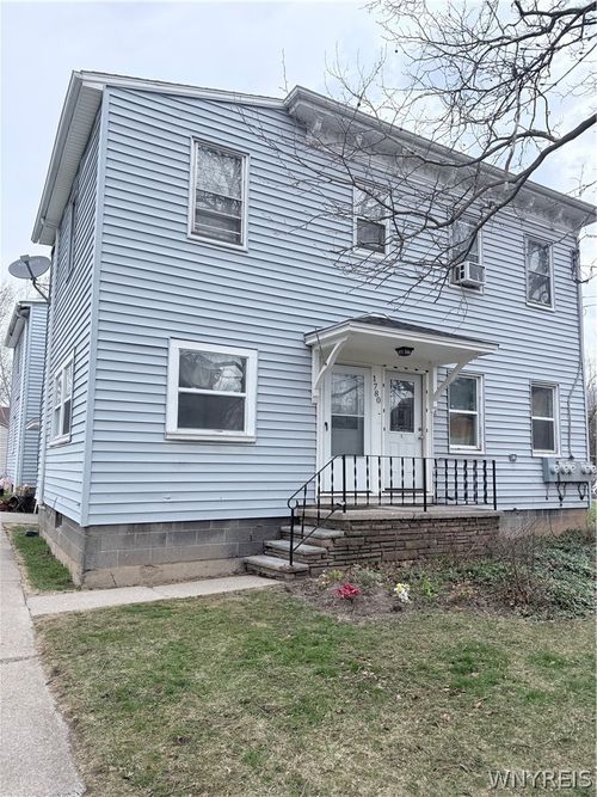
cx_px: 298
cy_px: 398
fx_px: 552
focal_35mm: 24
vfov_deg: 71.6
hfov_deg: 56.8
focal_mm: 6.76
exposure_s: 1/2370
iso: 80
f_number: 1.78
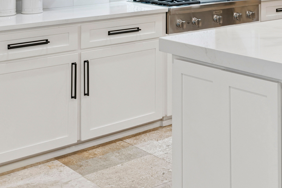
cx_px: 325
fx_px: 548
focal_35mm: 70
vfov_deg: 18.3
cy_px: -45
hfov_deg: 26.2
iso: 250
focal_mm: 21
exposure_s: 1/8
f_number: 8
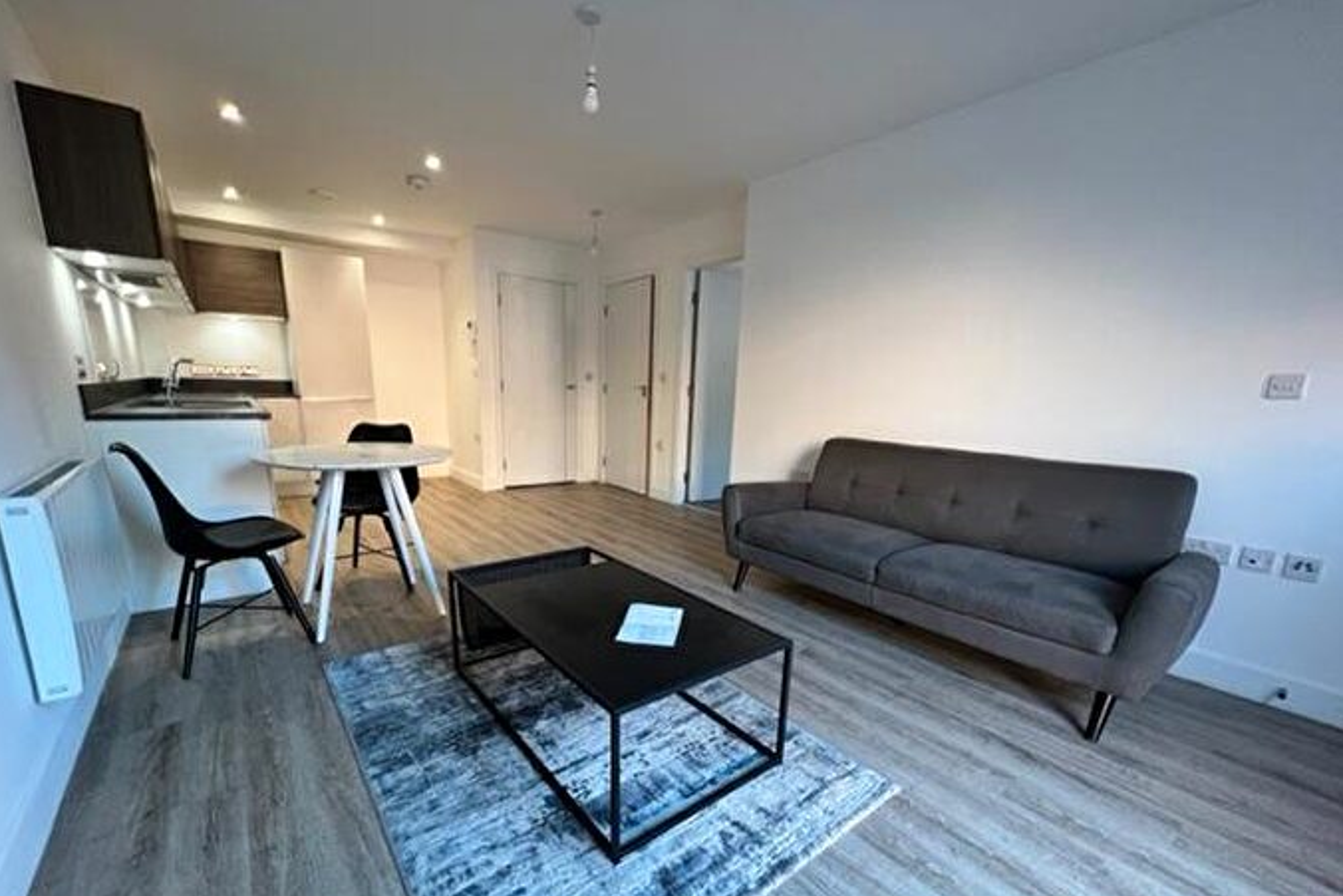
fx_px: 522
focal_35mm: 14
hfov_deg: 104.2
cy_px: 518
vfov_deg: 80.7
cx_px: 652
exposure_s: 1/50
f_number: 1.8
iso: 160
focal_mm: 1.57
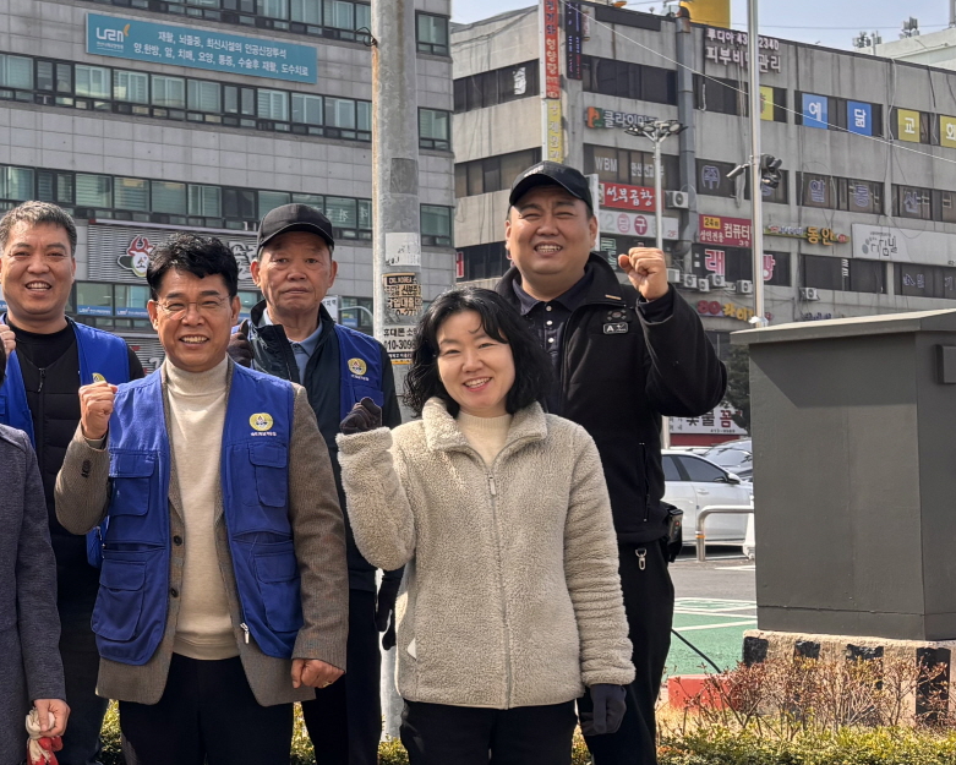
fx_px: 1839
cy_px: 395
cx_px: -69
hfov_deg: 27.0
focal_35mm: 65
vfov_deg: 23.5
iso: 50
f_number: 1.6
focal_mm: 5.96
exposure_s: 1/1344
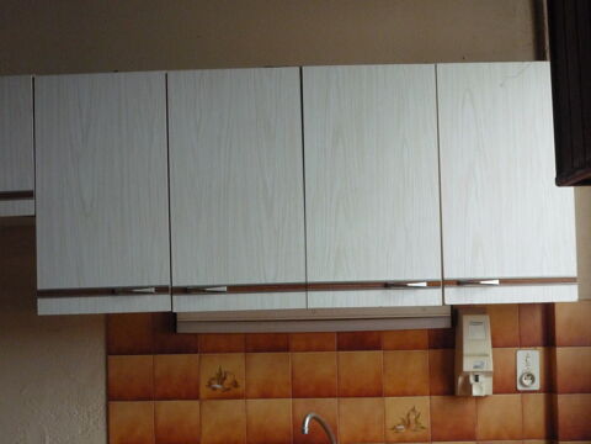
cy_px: 222
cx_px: 296
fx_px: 1059
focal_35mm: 62
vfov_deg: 23.7
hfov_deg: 31.2
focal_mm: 10.9
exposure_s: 1/30
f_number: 5.2
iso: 400
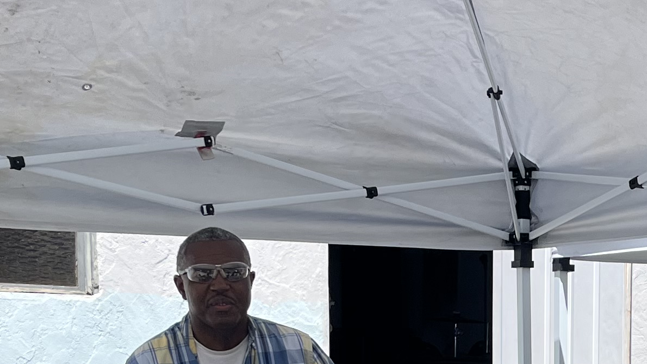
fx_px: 1647
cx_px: 565
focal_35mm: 96
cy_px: 559
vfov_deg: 12.0
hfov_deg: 21.8
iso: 50
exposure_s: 1/2755
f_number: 1.6
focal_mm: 5.1
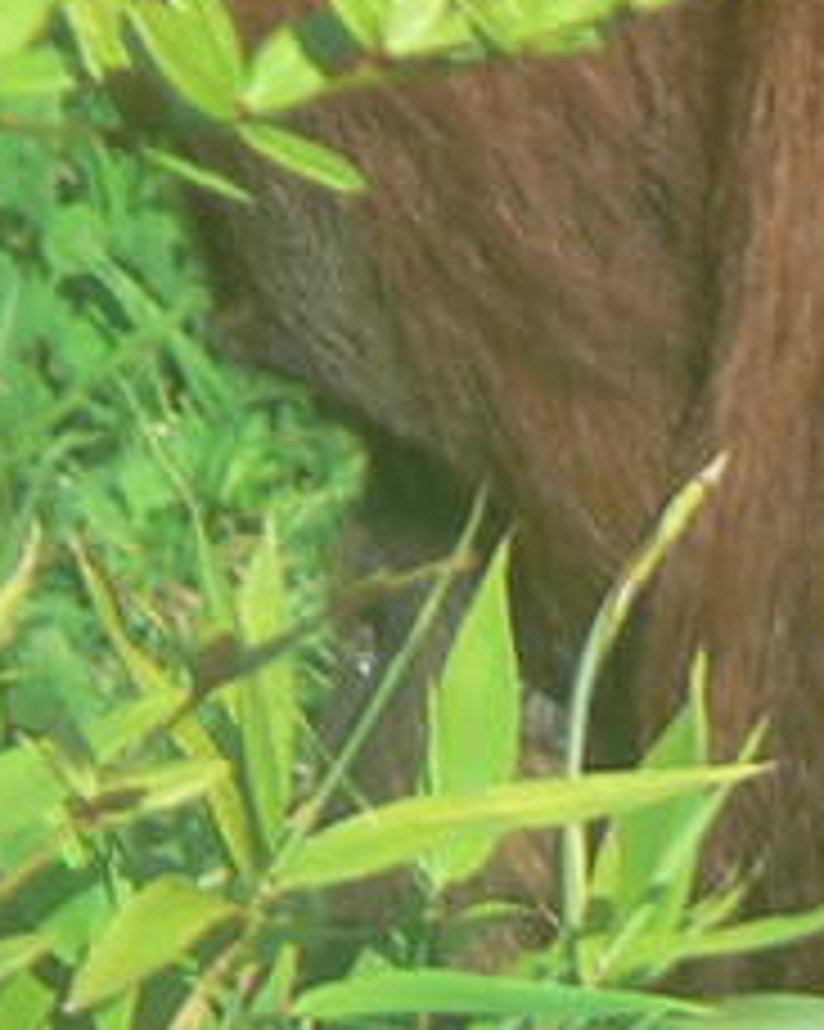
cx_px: 1747
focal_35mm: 2864
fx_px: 87364
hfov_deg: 0.5
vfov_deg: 0.7
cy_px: 1084
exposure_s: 1/125
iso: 80
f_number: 5.6
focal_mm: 88.8
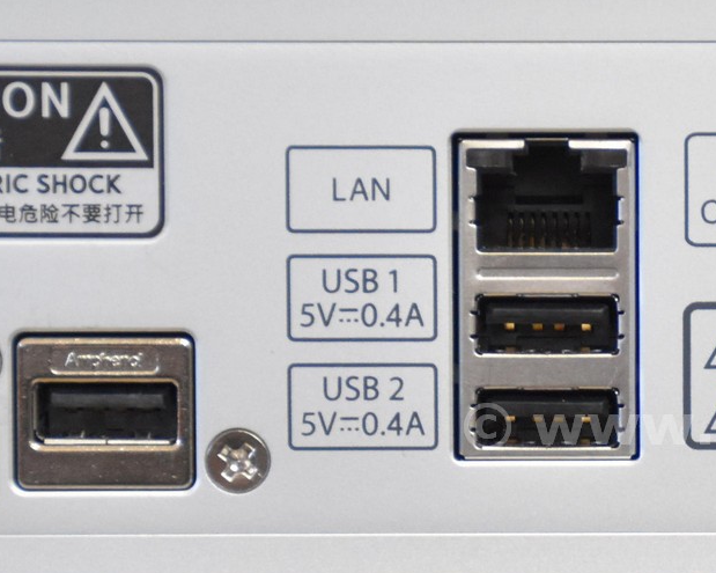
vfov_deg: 4.8
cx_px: 840
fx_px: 6886
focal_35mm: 325
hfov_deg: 5.9
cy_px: 423
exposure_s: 1/60
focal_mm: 62
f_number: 5
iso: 1800
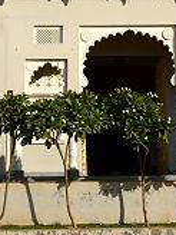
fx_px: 583
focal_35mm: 86
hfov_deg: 17.1
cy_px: -5
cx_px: 111
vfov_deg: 21.9
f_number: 8
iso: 200
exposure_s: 1/1600
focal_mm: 22
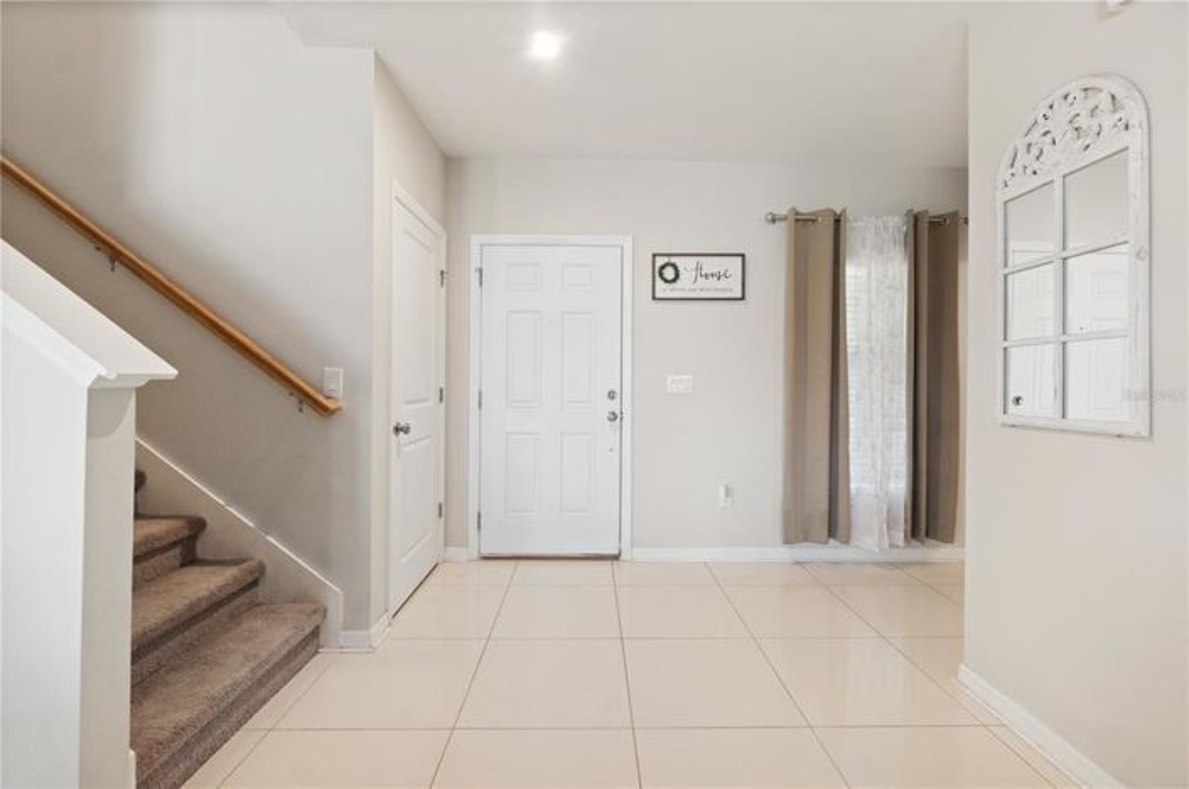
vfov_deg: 77.2
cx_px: 594
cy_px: 394
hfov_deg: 100.5
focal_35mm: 15
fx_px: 495
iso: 100
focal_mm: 10
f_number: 8
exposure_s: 1
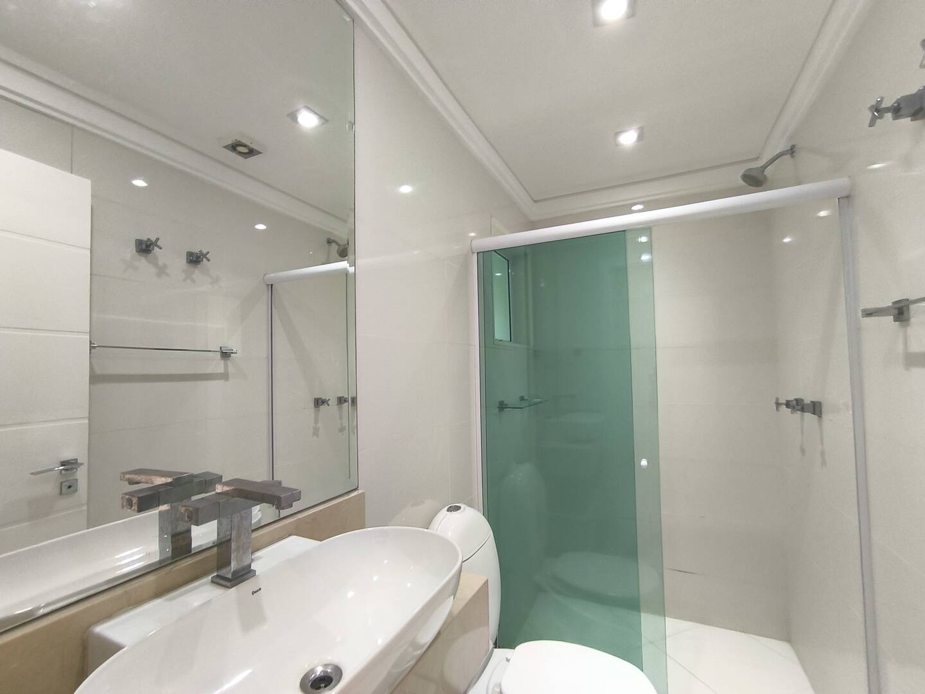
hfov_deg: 94.5
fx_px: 428
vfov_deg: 78.1
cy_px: 347
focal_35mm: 16
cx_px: 462
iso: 200
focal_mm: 1.65
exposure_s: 1/59.9
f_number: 2.2
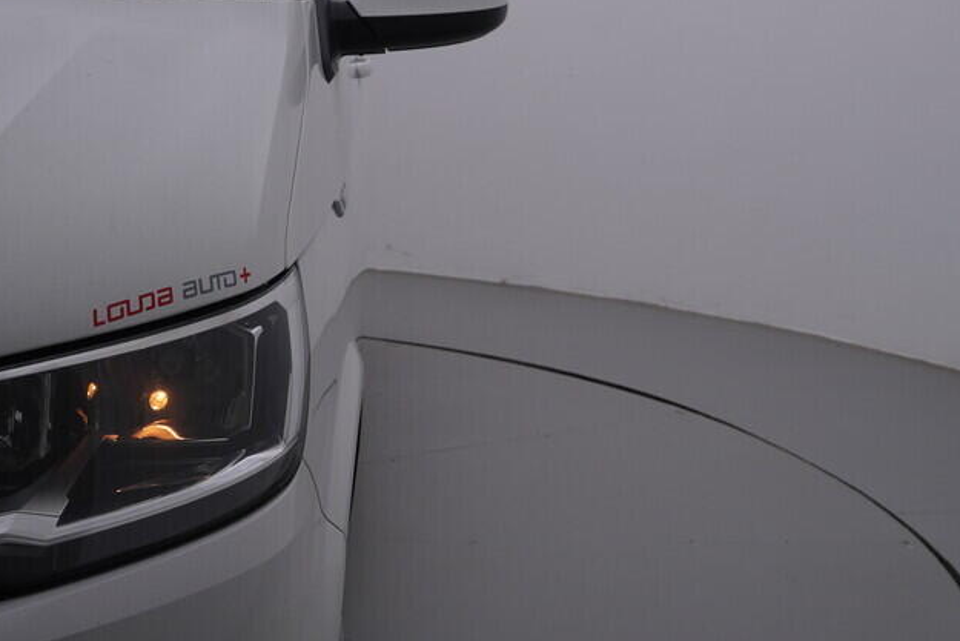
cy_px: 370
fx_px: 1574
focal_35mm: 59
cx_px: 505
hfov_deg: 33.9
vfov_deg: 23.0
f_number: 5.6
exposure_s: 1/160
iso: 125
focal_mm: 24
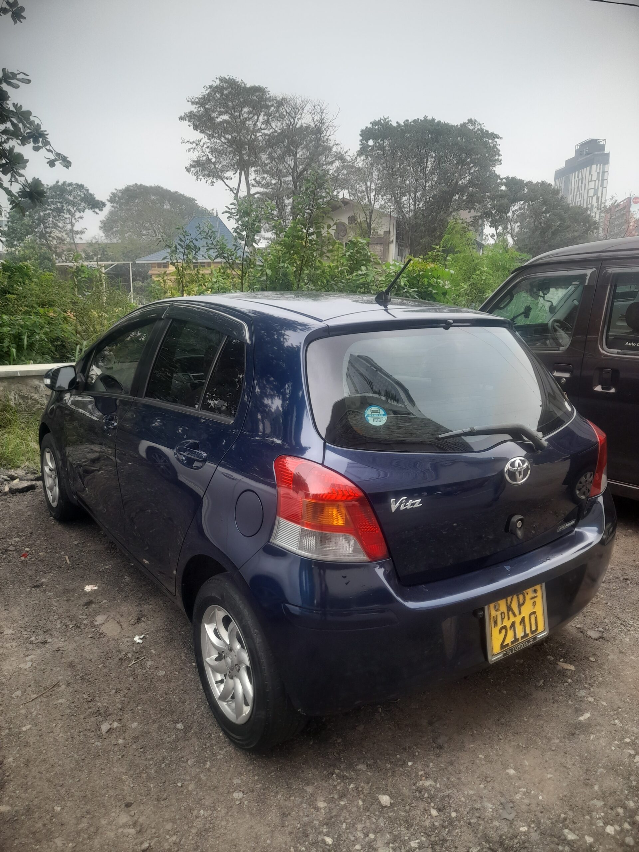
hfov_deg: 54.9
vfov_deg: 69.4
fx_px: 615
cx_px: 320
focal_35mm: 25
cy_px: 426
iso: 20
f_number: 2
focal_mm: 4.6
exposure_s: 1/50
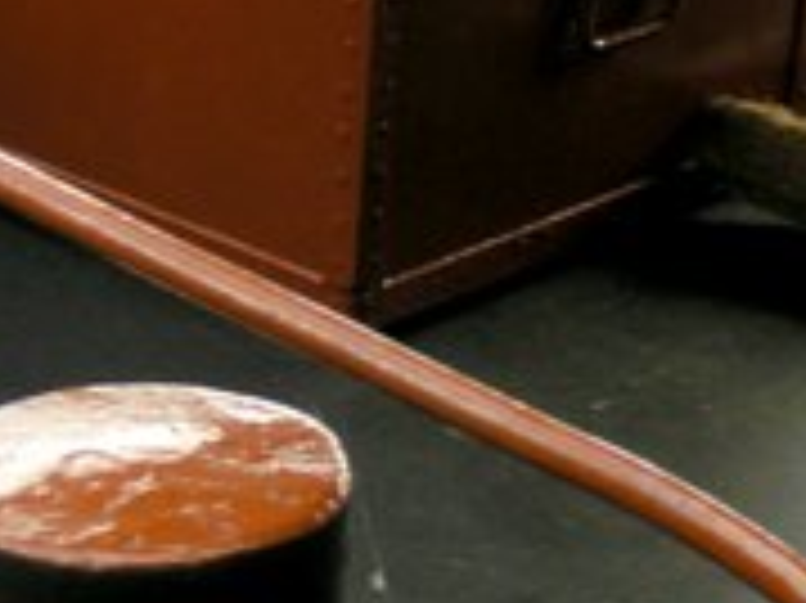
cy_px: -200
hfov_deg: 8.7
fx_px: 5282
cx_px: 457
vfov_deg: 6.5
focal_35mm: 227
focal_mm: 12.6
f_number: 4.5
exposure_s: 1/100
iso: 50
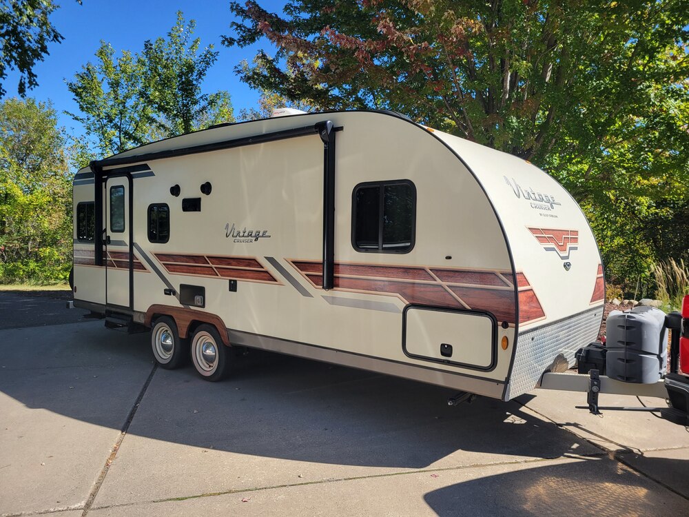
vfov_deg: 53.1
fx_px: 518
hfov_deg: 67.3
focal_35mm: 26
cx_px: 344
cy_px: 258
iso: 40
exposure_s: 1/1497
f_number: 1.8
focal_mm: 5.4
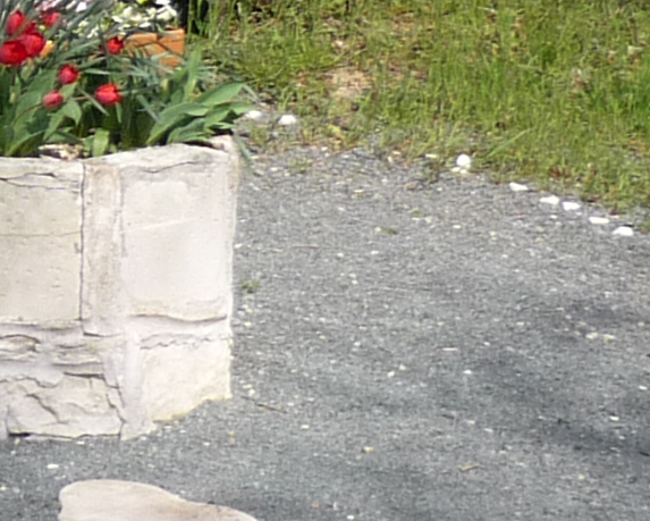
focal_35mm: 200
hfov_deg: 9.0
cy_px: -271
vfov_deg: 7.6
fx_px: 3849
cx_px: -753
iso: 100
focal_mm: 6
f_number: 8
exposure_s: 1/200
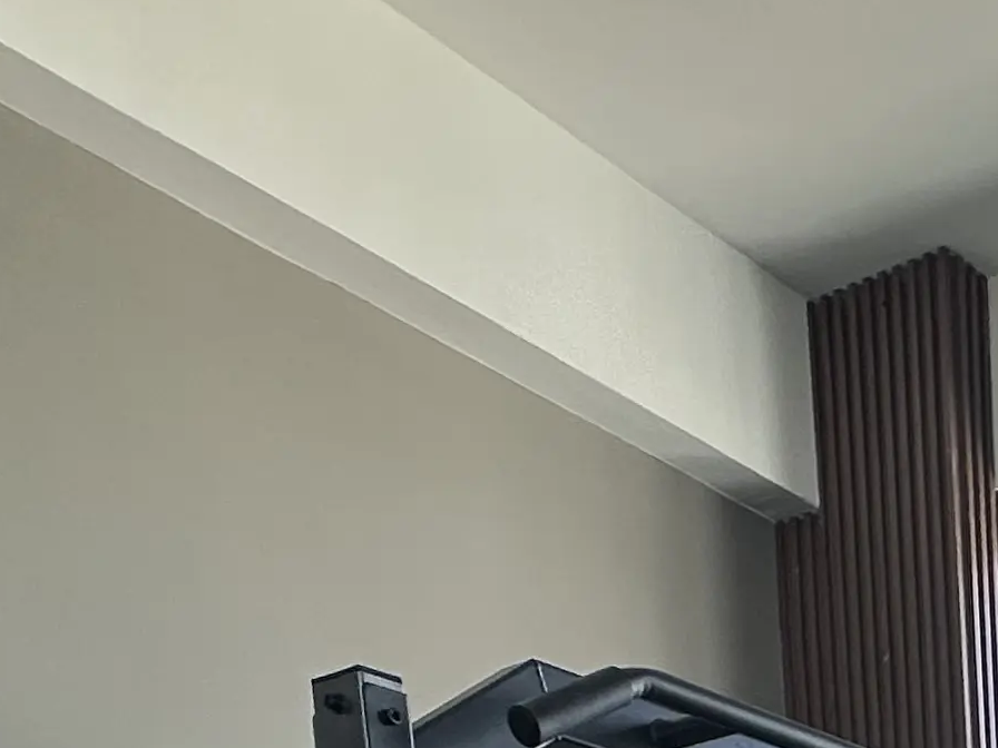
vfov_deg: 16.2
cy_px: 1608
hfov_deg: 26.8
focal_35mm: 63
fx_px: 1816
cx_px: 1236
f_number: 2.2
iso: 40
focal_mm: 2.22
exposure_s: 1/368
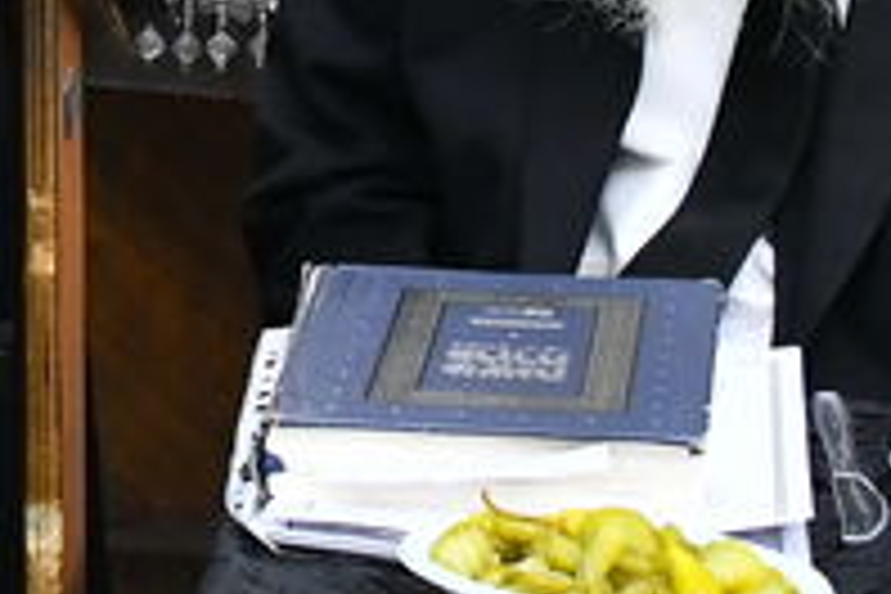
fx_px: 4900
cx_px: -459
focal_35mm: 198
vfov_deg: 6.6
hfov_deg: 10.1
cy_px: -785
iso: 2000
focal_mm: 28
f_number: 5.6
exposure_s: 1/160
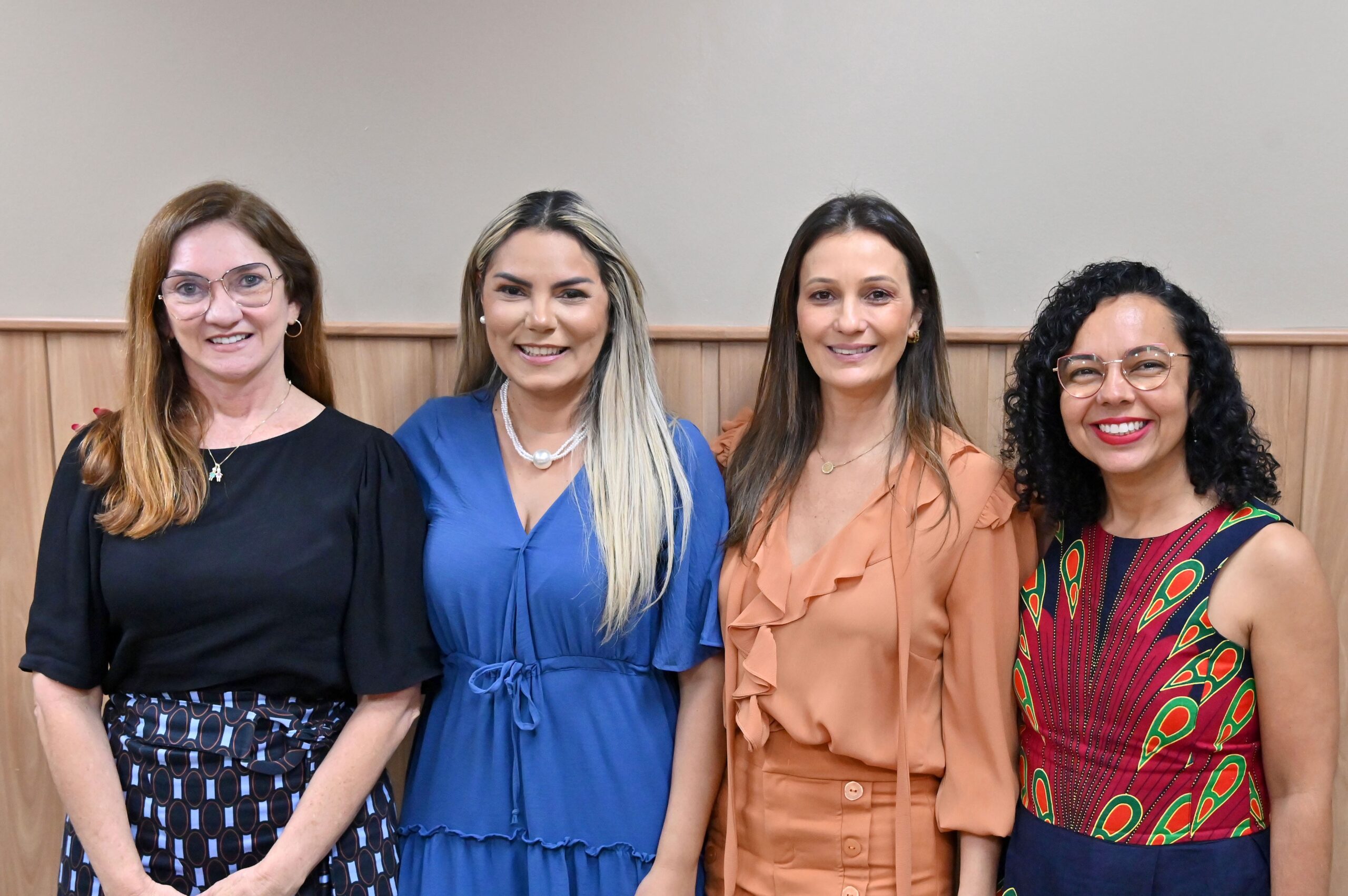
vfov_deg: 33.4
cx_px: 674
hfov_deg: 48.5
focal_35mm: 40
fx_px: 1497
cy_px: 448
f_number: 5.6
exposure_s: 1/200
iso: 4000
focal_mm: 40
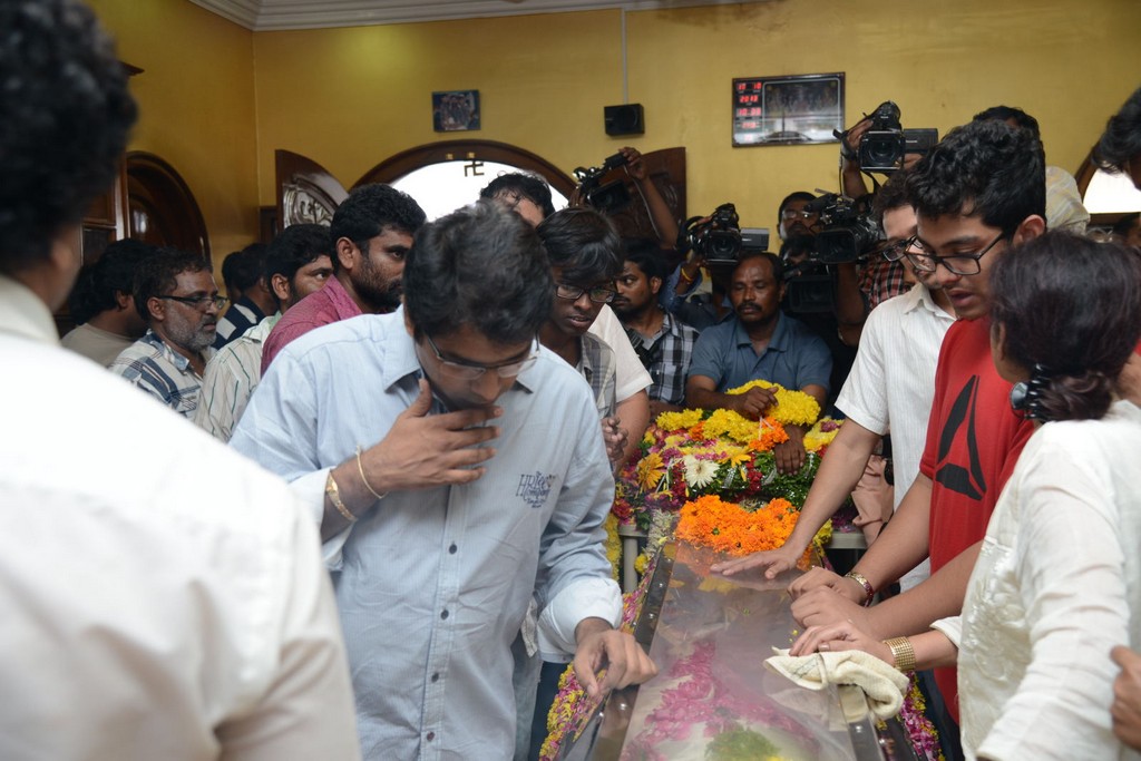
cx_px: 570
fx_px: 1109
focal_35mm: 35
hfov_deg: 54.4
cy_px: 380
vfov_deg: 37.9
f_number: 4.5
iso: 640
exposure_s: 1/125
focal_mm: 35
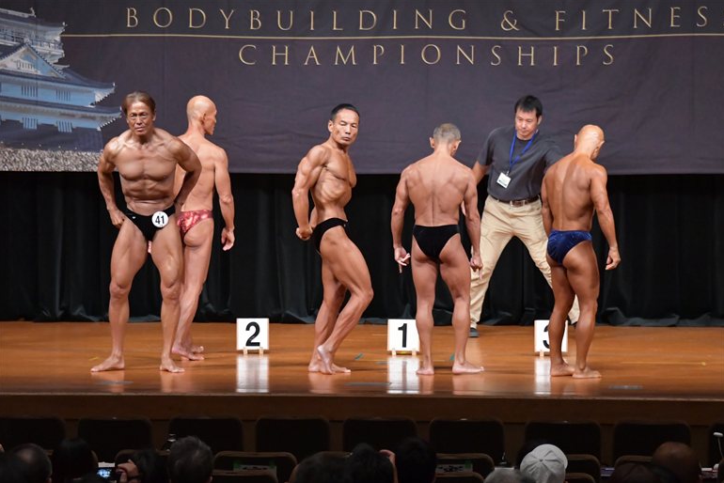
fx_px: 3521
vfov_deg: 7.9
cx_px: 362
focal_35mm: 175
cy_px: 242
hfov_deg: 11.7
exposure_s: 1/400
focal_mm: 116
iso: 6400
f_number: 5.6
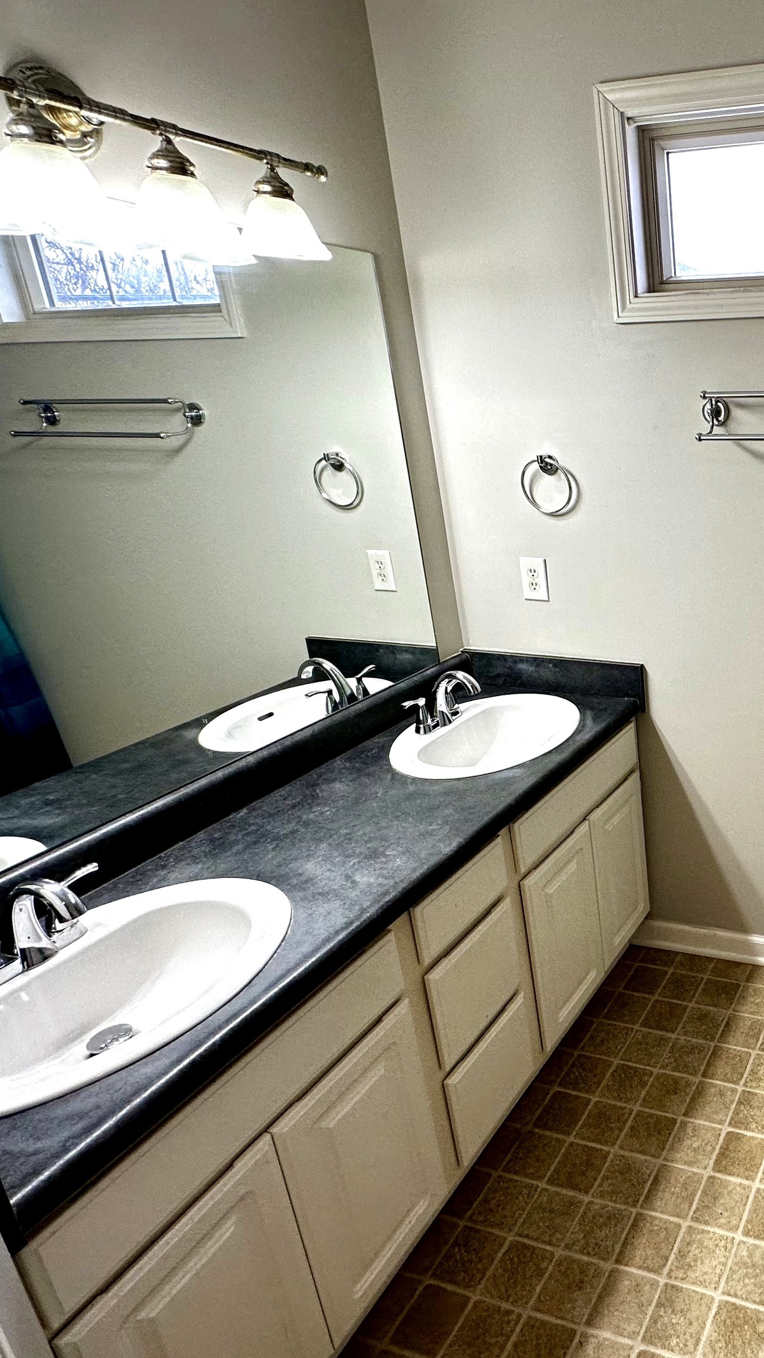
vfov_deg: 81.1
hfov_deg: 42.3
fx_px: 792
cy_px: 633
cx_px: 811
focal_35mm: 22
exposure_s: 1/120
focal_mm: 2.22
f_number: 2.2
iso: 125
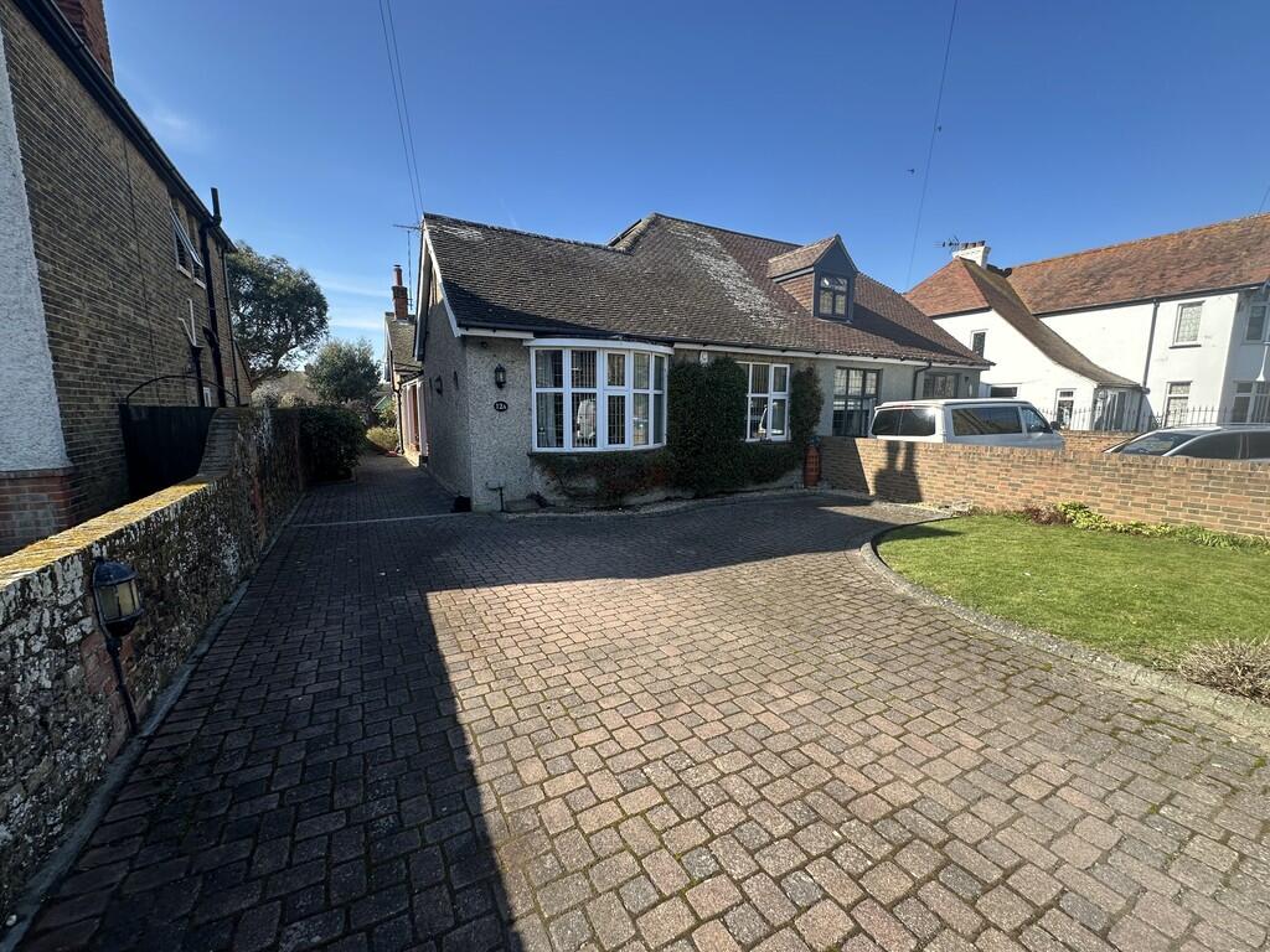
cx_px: 635
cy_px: 476
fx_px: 514
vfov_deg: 85.7
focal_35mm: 14
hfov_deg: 102.1
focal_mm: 2.22
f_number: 2.2
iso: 40
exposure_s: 1/612
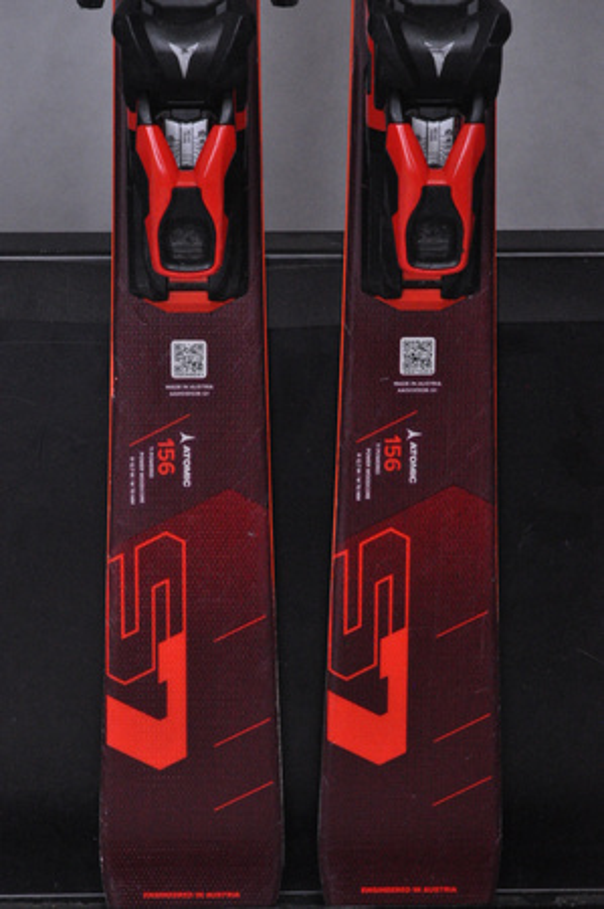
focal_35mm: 135
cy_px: 454
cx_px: 302
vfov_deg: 15.2
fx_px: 3405
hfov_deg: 10.1
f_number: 9.5
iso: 3200
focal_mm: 90
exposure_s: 1/125
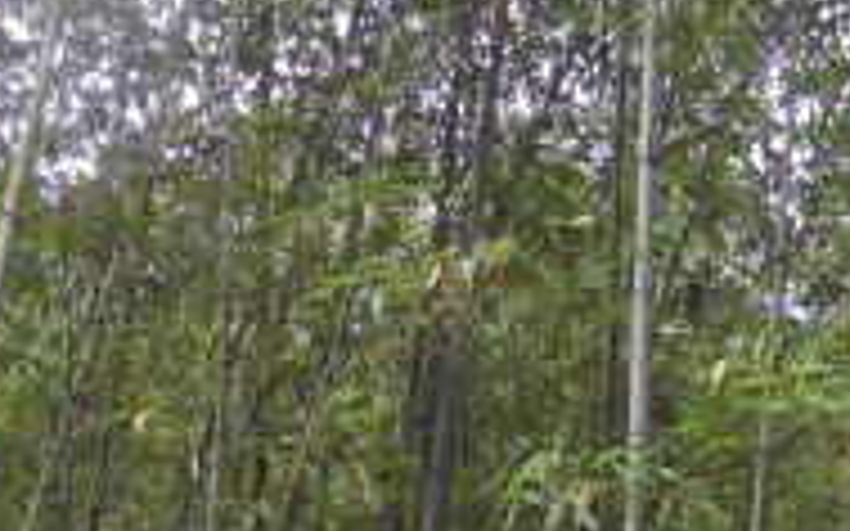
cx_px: 337
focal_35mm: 84
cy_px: 700
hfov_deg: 24.6
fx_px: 1945
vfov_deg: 14.8
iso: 160
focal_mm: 5.4
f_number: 3.5
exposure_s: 1/50.5
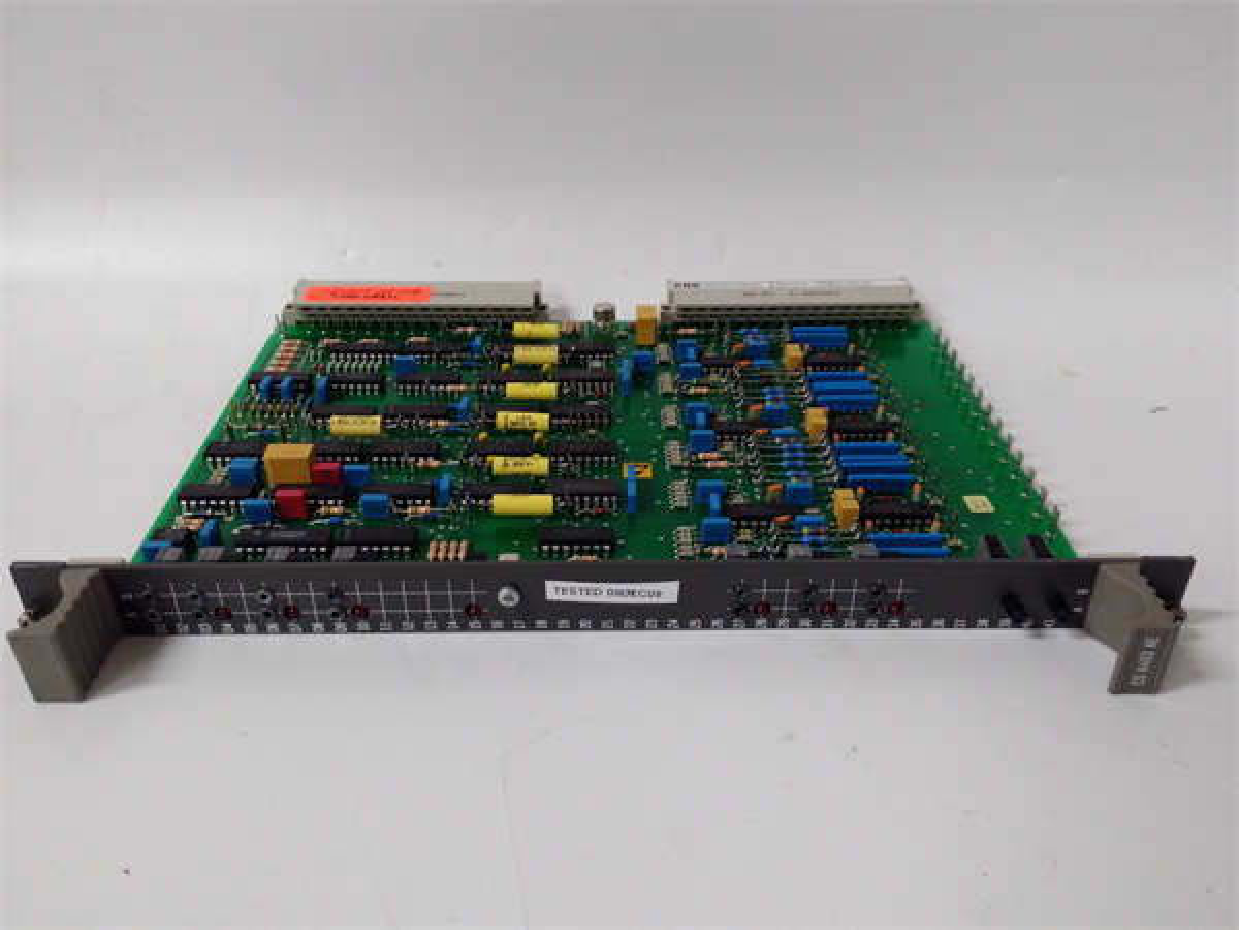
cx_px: 620
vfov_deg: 51.4
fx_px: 966
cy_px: 465
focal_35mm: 27
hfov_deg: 65.3
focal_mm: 3.79
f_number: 2
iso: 396
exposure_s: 1/33
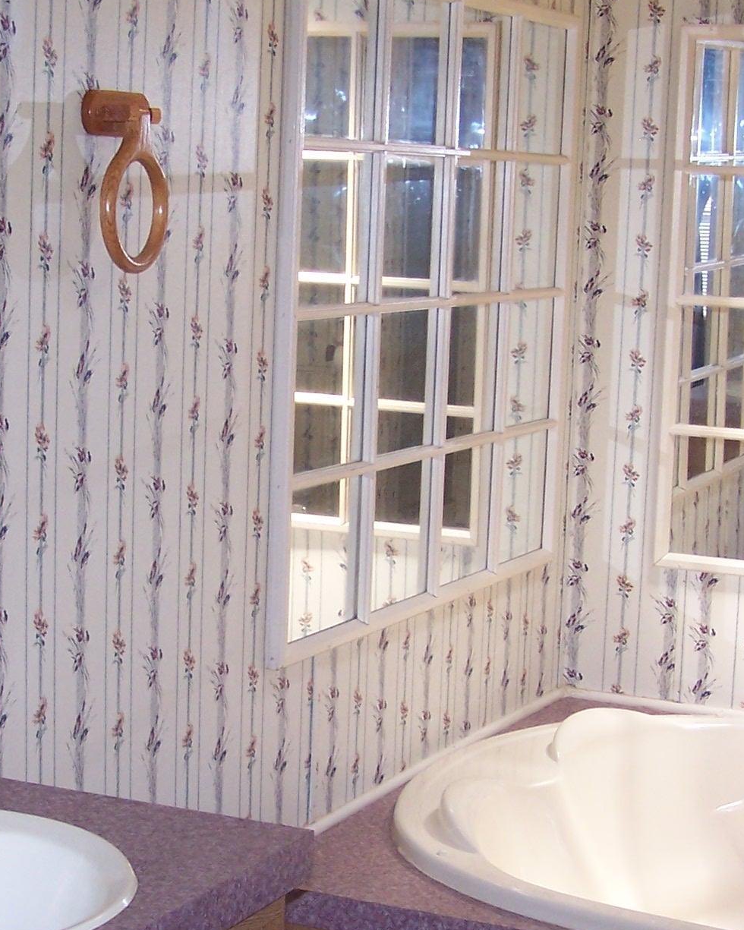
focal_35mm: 78
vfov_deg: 24.4
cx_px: 315
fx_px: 2147
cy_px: 568
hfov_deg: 19.6
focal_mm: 6.3
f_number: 2.8
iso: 140
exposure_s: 1/60
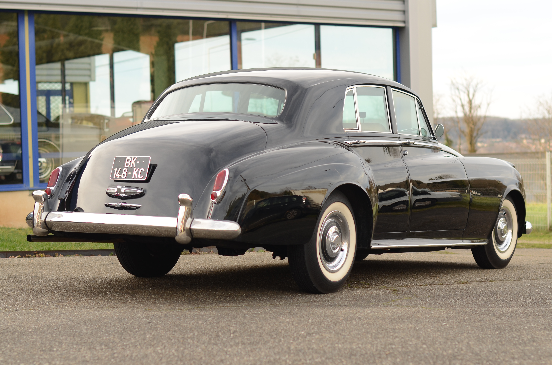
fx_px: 1148
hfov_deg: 27.0
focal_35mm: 75
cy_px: 182
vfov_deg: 18.1
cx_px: 276
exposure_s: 1/640
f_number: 2.5
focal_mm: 50
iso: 160
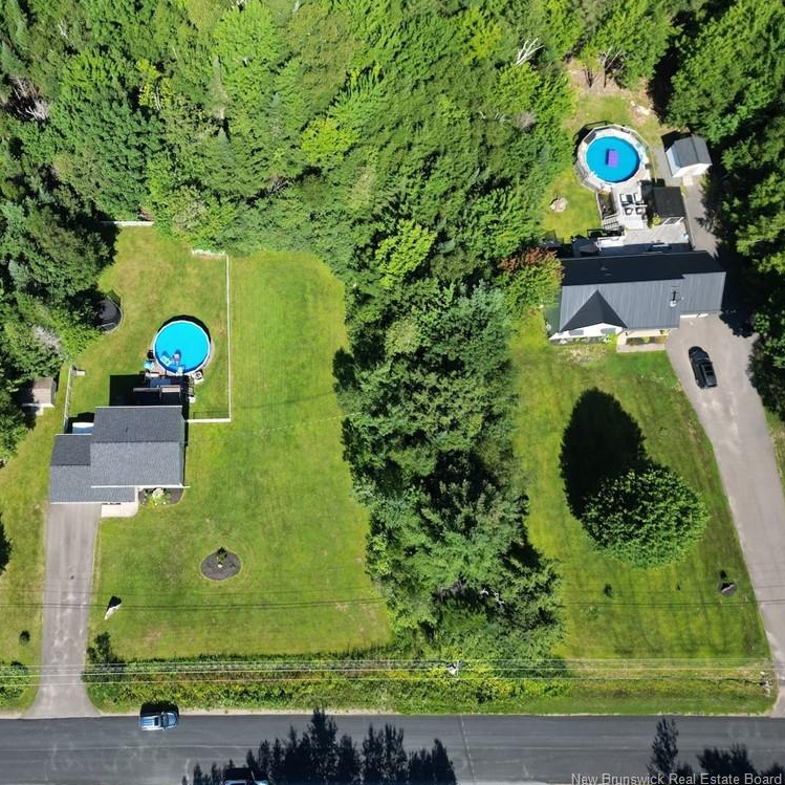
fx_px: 744
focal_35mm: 29
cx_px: 253
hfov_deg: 54.3
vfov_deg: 55.6
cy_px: 387
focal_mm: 6.72
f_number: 1.7
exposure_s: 1/1250
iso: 100
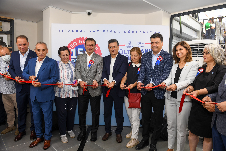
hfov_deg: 73.7
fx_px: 151
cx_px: 113
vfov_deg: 53.1
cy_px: 76
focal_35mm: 24
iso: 500
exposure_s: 1/250
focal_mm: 24
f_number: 5
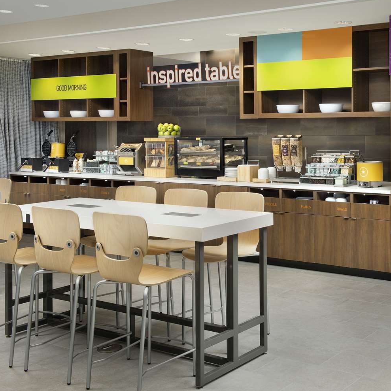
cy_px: 194
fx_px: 626
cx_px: 257
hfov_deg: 34.4
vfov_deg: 34.7
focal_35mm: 49
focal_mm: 38
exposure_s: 1/125
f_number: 11
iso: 400
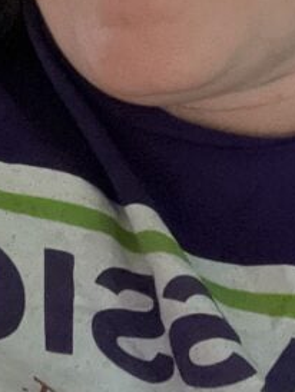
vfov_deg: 15.9
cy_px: -215
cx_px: 189
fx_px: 1271
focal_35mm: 112
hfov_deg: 13.2
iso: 800
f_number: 2.2
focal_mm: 2.71
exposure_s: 1/15
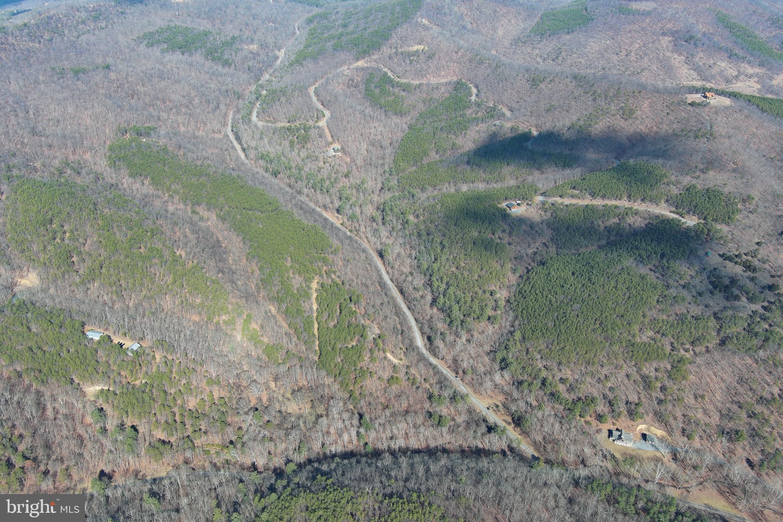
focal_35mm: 29
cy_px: 261
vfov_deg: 45.0
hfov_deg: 63.7
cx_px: 392
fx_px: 631
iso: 100
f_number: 2.8
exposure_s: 1/668
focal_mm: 10.57
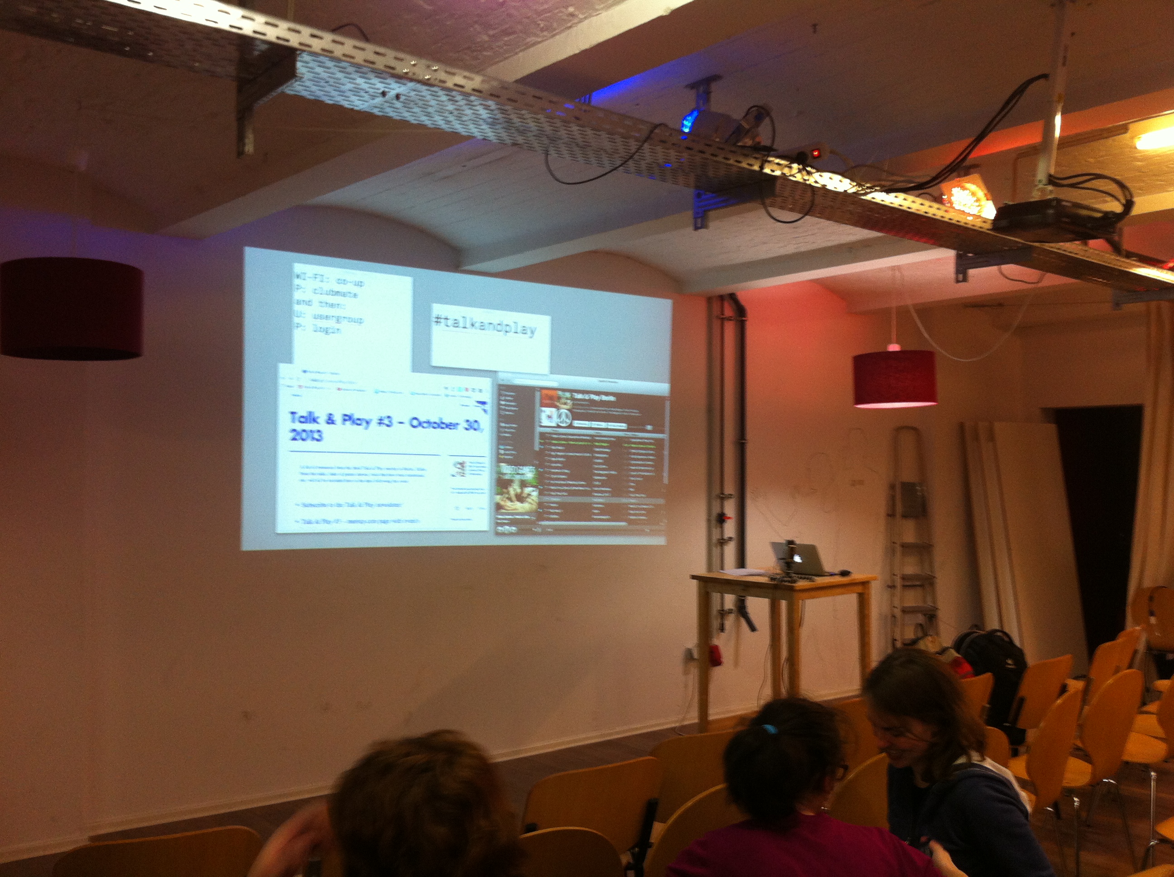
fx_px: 1185
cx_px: 587
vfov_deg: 40.6
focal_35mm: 35
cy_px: 438
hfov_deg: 52.7
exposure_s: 1/15
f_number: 2.8
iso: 125
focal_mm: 3.85
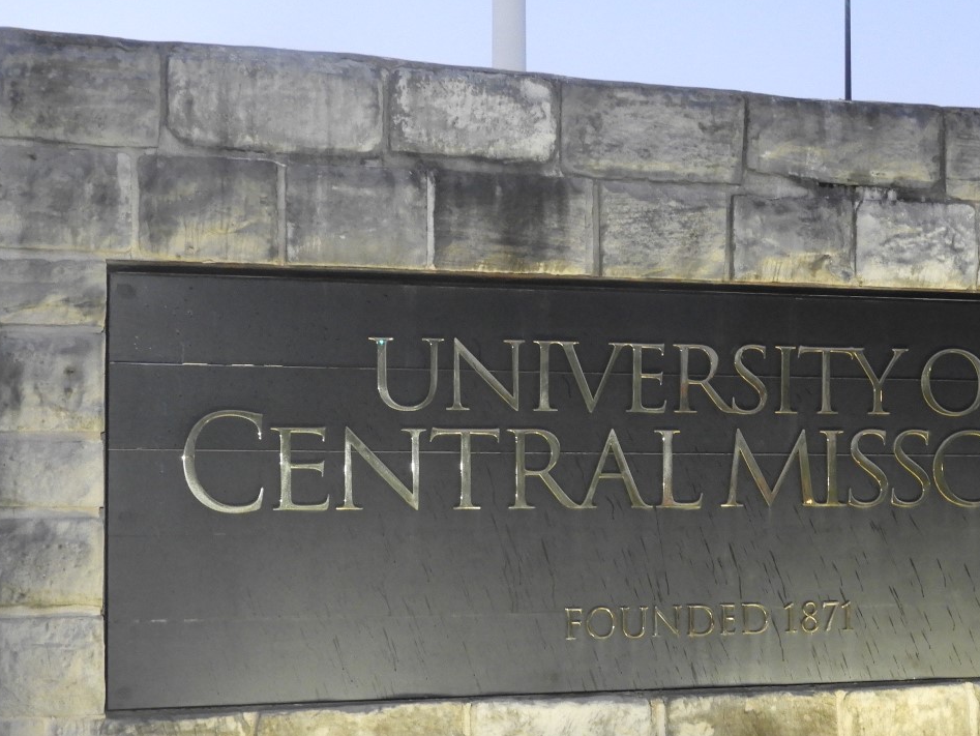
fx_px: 2152
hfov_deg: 25.4
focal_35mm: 76
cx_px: 731
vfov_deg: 19.4
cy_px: 457
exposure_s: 1/30
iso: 560
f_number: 4
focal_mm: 9
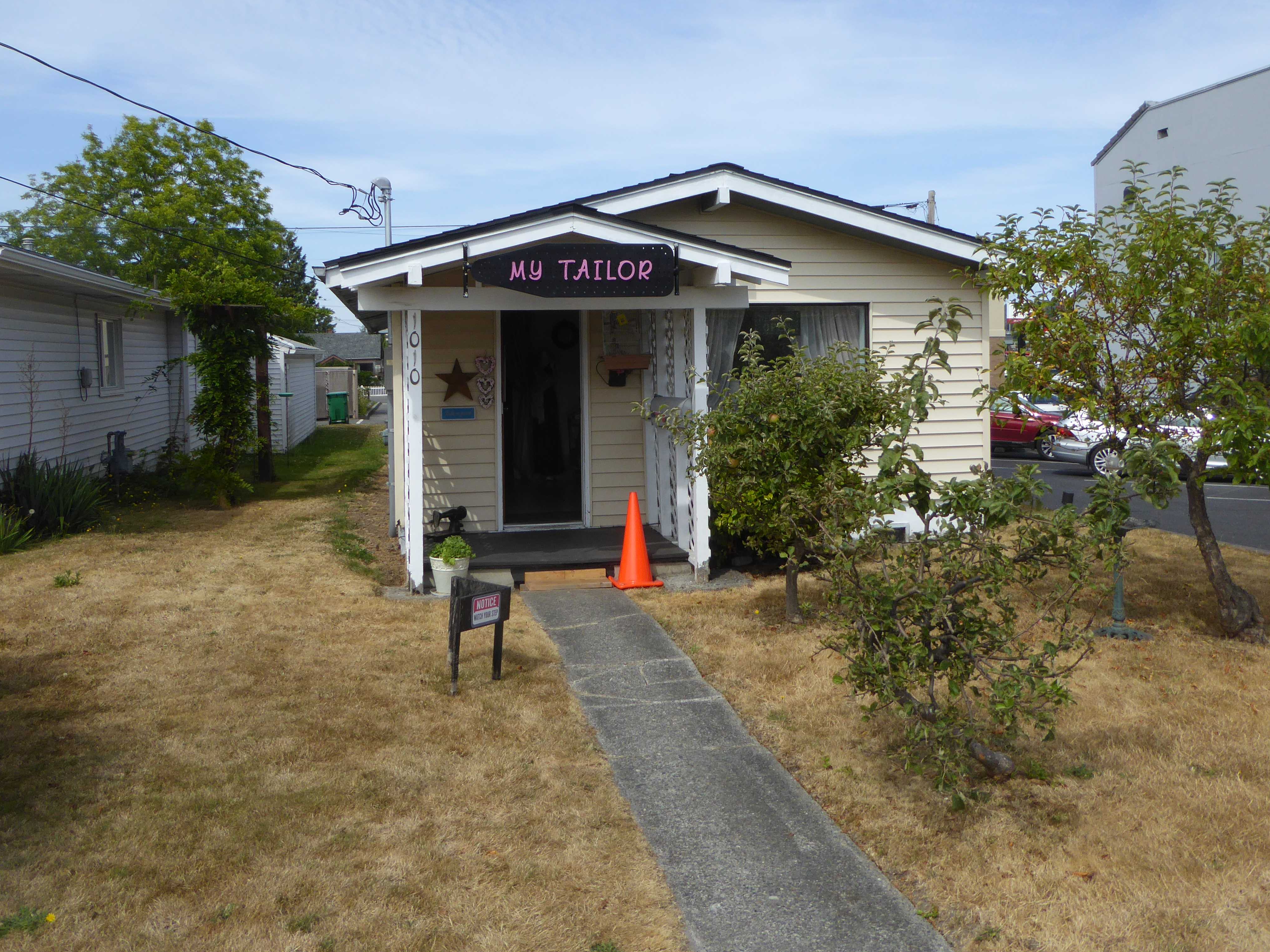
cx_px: 621
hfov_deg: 61.7
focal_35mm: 29
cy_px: 378
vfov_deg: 47.9
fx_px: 1064
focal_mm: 4.3
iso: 100
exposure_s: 1/1000
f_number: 3.3
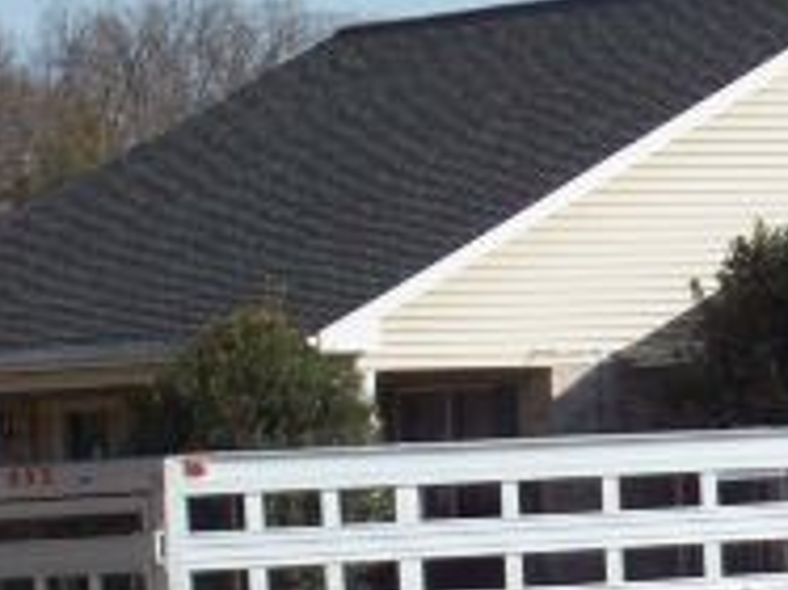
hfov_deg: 6.4
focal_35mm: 305
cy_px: 773
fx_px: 6939
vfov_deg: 4.8
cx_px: 1134
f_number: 4.7
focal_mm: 15.3
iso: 80
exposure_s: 1/617
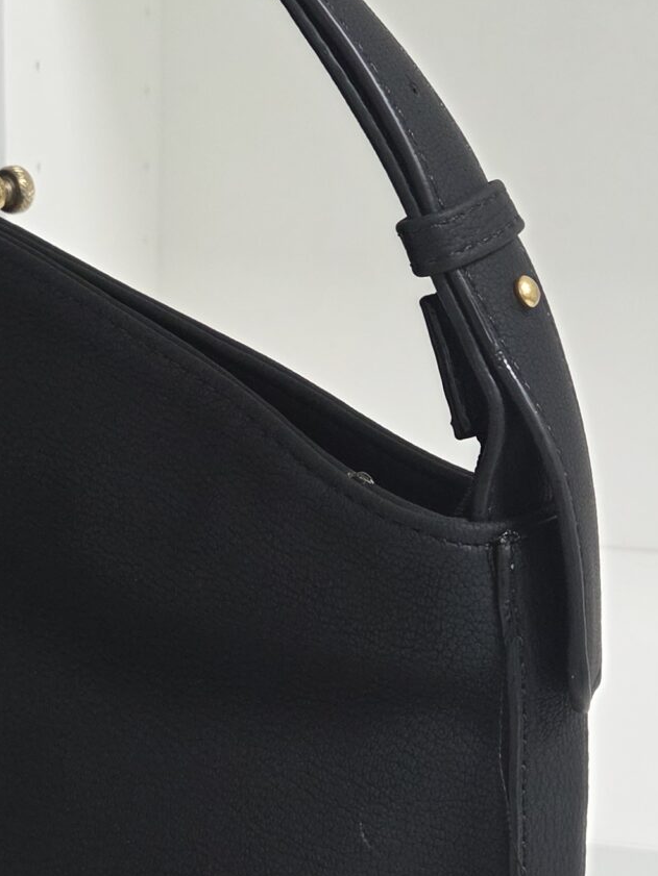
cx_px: 146
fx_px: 1774
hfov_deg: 20.8
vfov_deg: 27.8
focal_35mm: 70
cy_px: 437
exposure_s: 1/100
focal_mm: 5.4
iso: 200
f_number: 1.8
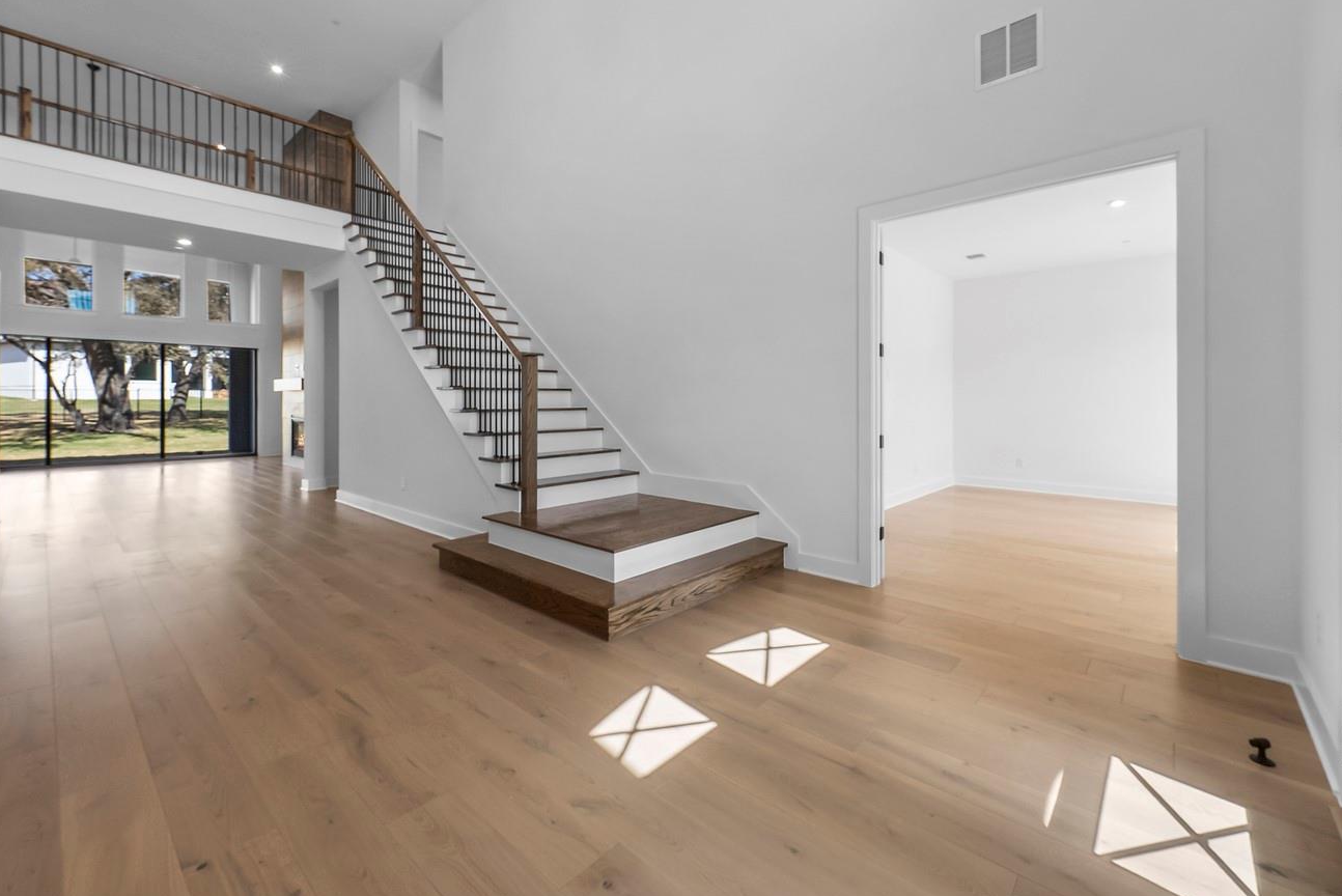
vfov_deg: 77.2
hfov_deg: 100.3
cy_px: 407
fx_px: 559
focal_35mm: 15
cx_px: 700
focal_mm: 12
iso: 1000
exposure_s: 1/10
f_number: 11
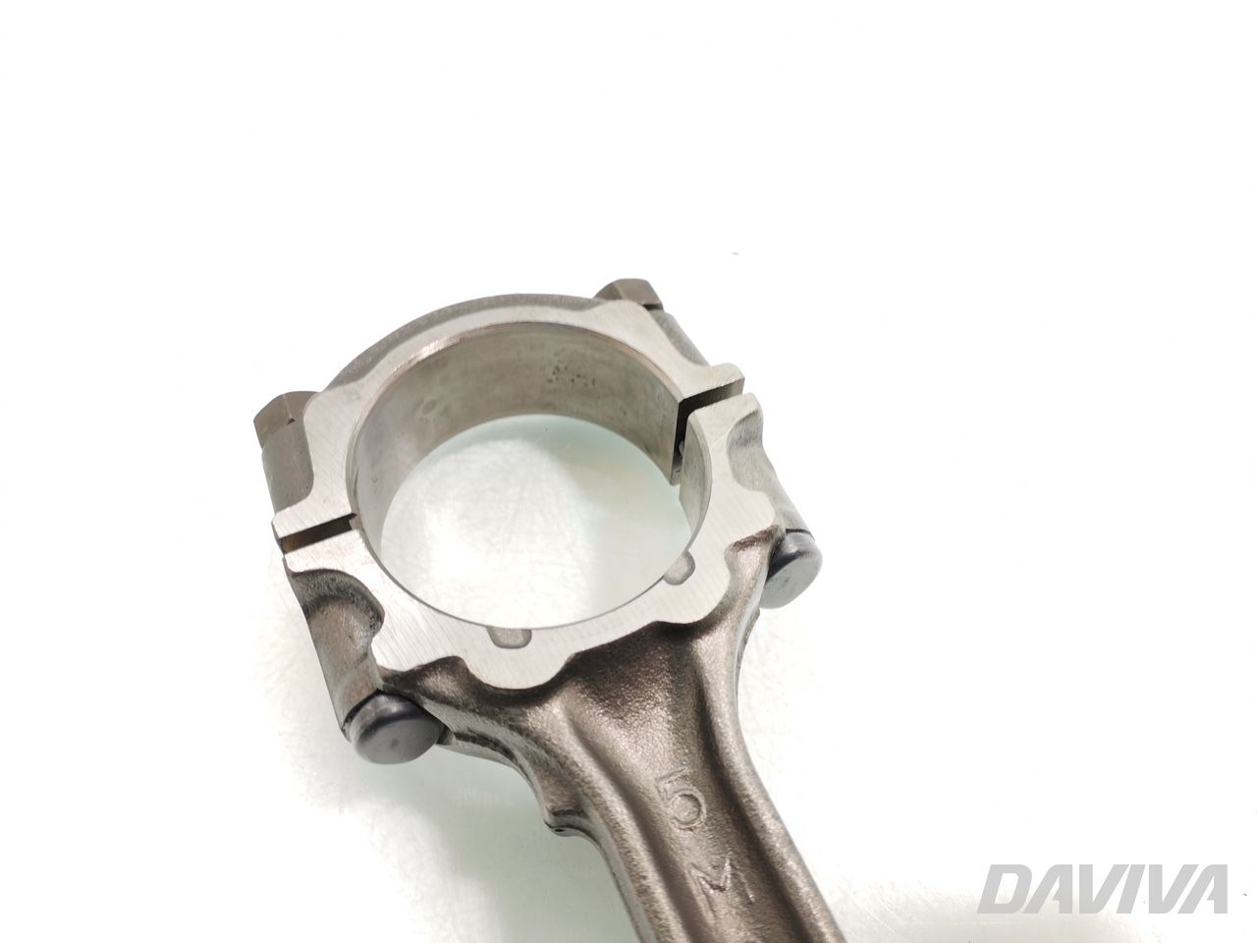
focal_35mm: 26
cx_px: 628
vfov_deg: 53.1
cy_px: 472
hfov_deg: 67.3
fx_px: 944
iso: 50
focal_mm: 4.75
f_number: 1.8
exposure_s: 1/50
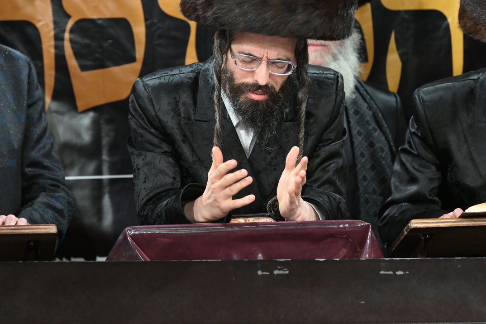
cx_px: 263
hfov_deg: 12.9
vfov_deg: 8.6
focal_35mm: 159
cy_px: 117
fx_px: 2146
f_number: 4
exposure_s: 1/160
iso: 3200
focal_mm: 122
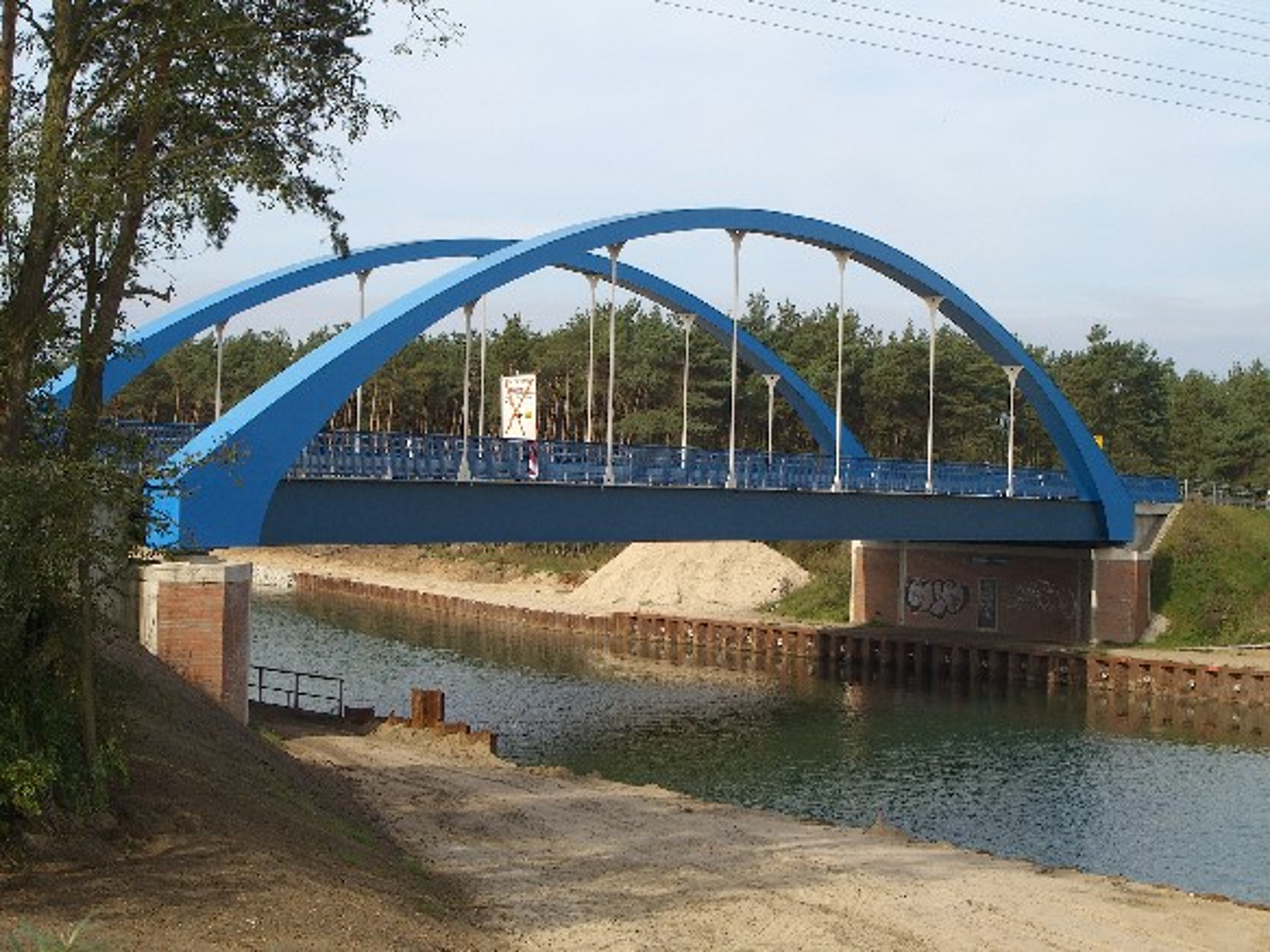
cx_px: 635
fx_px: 2934
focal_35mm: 80
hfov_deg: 24.4
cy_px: 476
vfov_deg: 18.4
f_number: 6
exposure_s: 1/250
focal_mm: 16.6
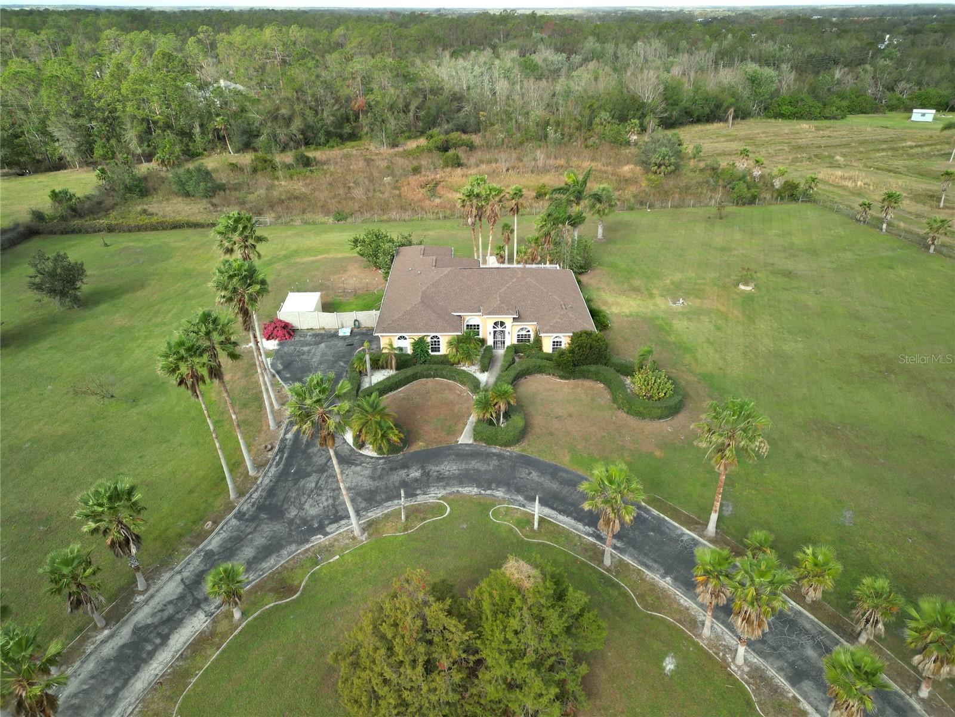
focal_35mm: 24
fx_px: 662
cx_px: 478
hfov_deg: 71.6
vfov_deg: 56.8
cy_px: 358
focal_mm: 6.72
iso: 100
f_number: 1.7
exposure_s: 1/100
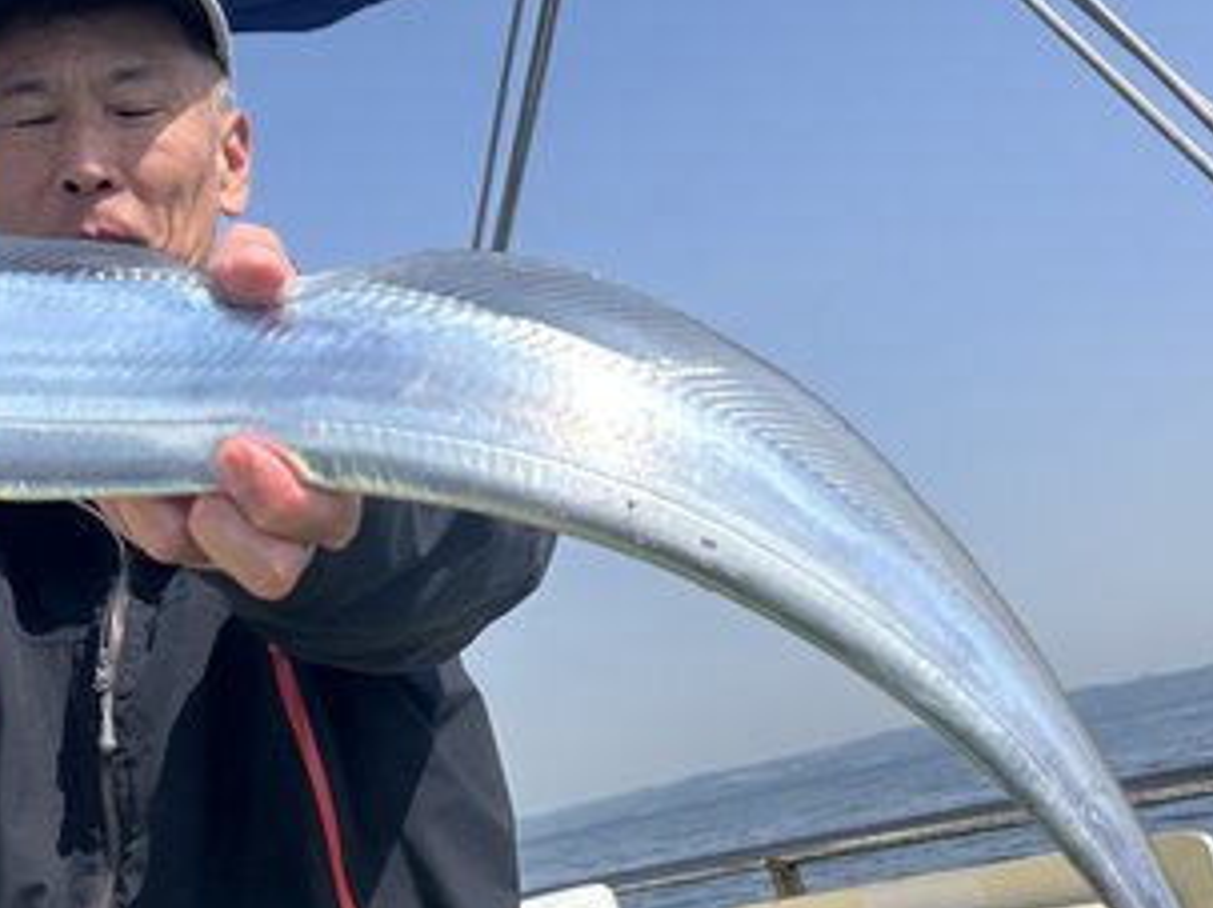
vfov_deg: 26.1
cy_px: 728
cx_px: 140
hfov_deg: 33.3
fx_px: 1927
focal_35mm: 55
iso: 50
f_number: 1.5
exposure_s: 1/5076
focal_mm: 5.7
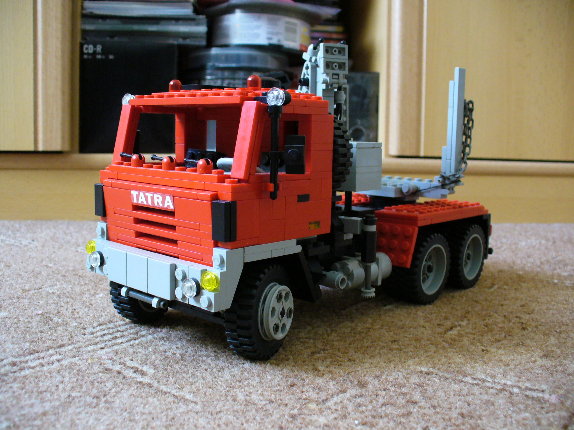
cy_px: 215
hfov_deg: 50.1
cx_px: 287
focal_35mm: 37
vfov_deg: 38.7
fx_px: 614
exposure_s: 1/20
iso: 200
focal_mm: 6.1
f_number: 2.8
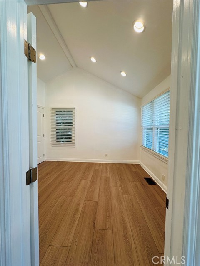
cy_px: 133
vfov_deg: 102.1
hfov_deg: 85.7
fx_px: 108
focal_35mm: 14
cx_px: 100
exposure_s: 1/120
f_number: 2.2
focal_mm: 2.22
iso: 64
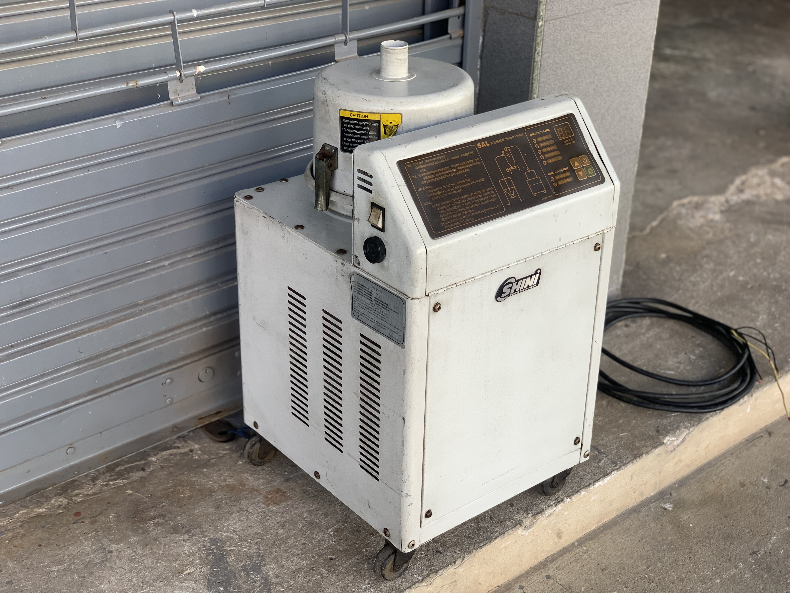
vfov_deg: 28.0
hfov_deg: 36.8
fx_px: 1187
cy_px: 296
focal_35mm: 52
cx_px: 395
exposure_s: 1/122
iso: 25
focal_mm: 6
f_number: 2.4
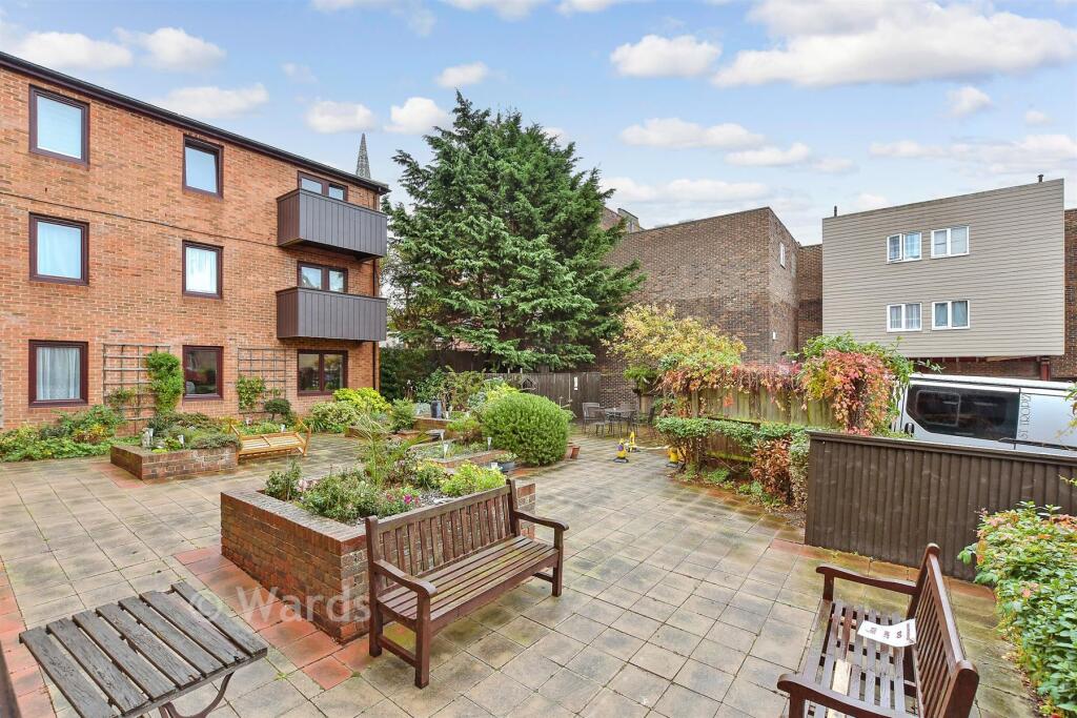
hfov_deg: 100.4
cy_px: 359
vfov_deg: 77.3
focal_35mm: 15
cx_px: 538
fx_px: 449
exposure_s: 1/13
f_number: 8
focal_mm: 10
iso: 200
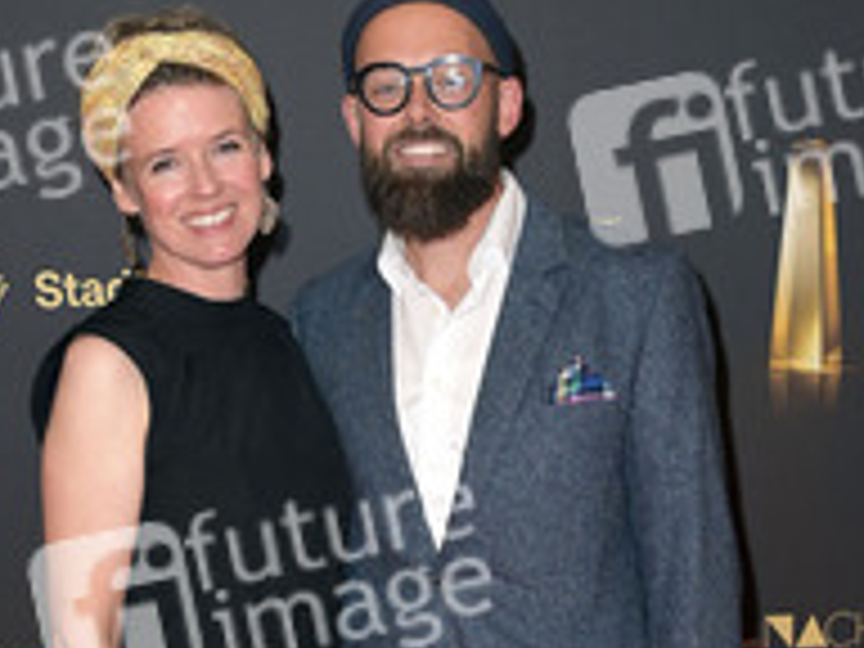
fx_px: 1897
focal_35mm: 76
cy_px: 814
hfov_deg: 25.6
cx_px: 392
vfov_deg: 18.2
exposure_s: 1/200
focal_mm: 38
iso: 1600
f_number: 5
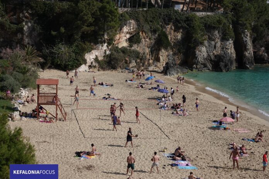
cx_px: 134
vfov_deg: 18.9
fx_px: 538
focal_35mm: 72
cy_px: 90
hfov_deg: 28.1
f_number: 4.5
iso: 100
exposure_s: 1/1000
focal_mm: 26.42
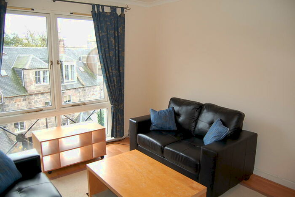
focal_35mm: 27
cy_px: 98
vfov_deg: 47.9
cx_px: 148
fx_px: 221
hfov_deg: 67.4
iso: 400
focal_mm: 18
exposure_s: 1/60
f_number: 3.5
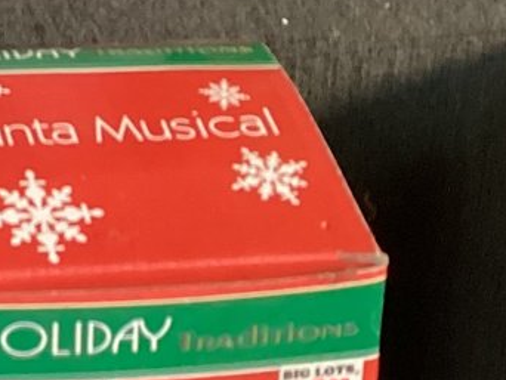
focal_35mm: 137
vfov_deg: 10.0
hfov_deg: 13.0
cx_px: -399
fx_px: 2004
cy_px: -385
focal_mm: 3.3
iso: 200
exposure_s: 1/60
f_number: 2.4
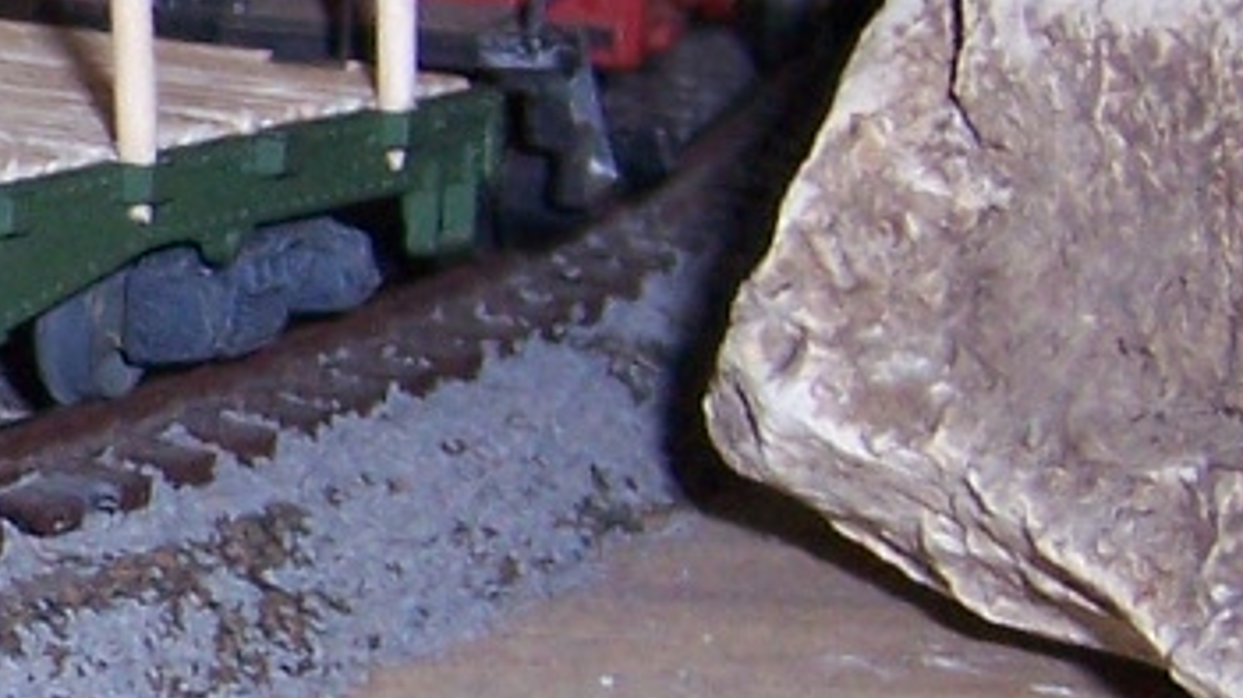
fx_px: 7774
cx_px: -1455
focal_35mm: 236
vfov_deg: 5.1
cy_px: 411
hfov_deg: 8.5
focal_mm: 8.2
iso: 140
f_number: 3.4
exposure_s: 1/60
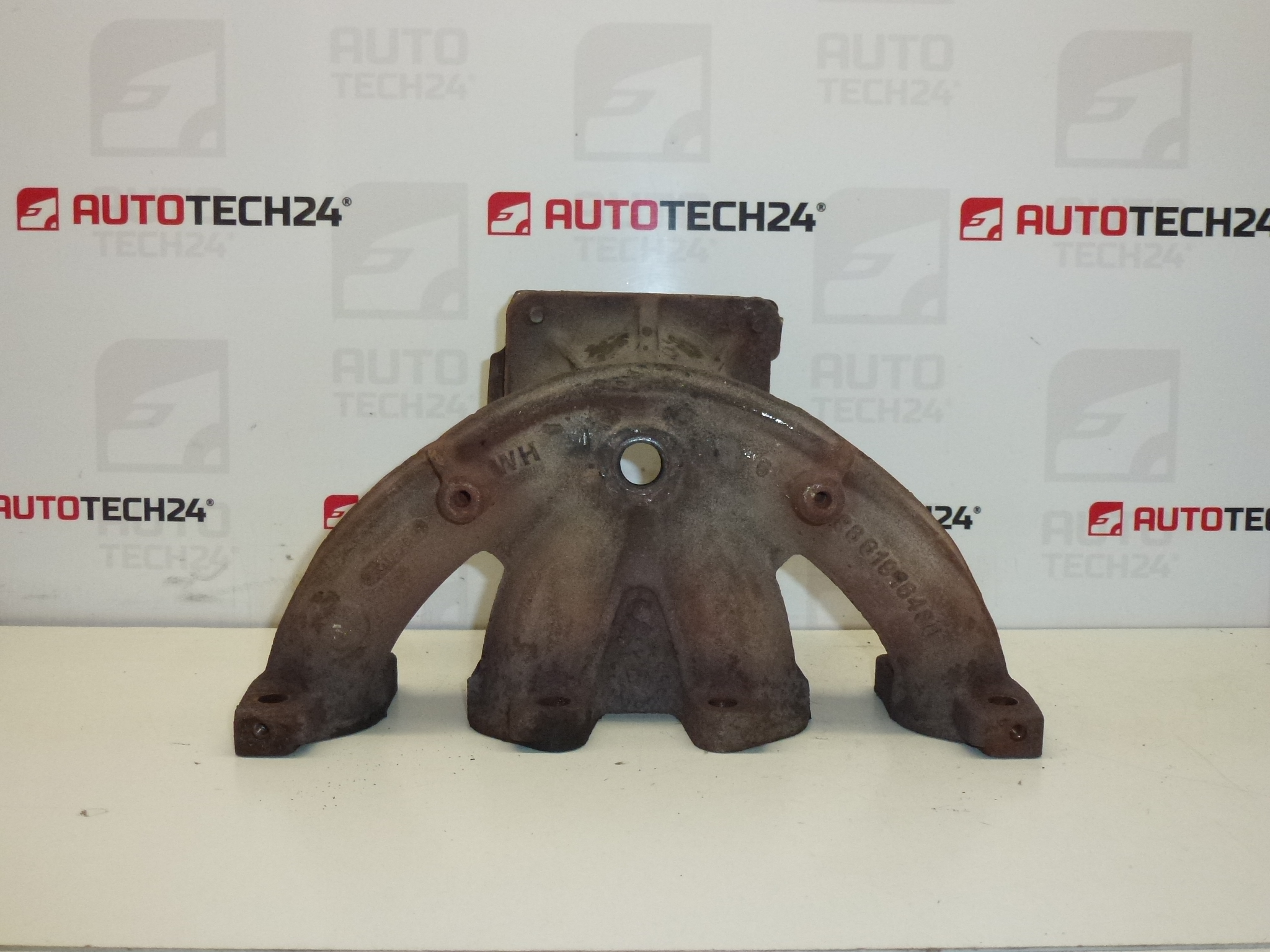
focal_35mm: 30
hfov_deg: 60.0
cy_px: 476
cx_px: 635
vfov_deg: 46.8
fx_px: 1101
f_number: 3.5
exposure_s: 1/250
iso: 400
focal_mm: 5.4
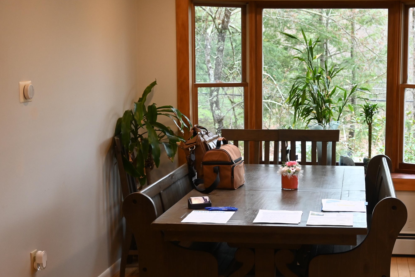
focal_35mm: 65
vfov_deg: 20.9
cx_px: 293
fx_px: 749
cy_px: 165
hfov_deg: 30.6
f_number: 4.5
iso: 640
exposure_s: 1/125
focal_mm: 28
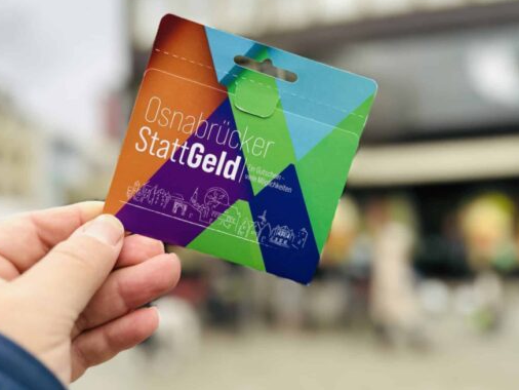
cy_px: 127
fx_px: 495
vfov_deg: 42.4
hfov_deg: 55.2
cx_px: 230
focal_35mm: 33
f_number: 1.78
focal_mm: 6.86
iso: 80
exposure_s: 1/549
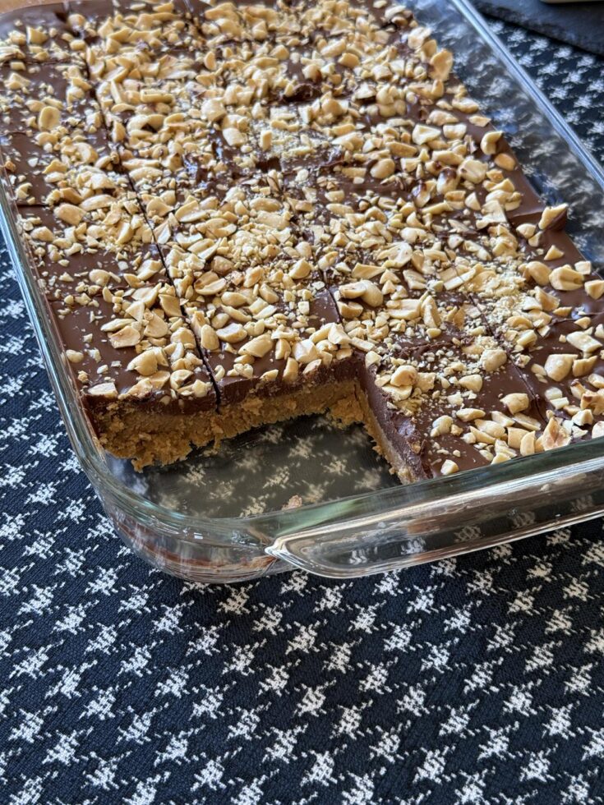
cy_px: 402
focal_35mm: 48
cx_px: 302
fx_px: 1117
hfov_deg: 30.3
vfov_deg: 39.7
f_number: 1.78
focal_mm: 6.76
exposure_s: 1/60
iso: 50
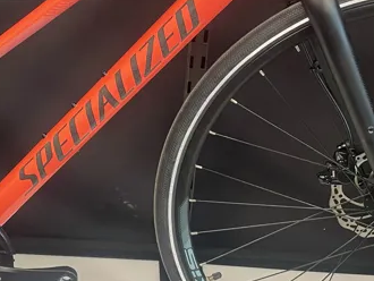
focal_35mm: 63
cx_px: 83
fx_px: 681
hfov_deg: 30.1
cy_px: 83
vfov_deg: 23.2
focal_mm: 4.2
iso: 320
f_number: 1.6
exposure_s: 1/50
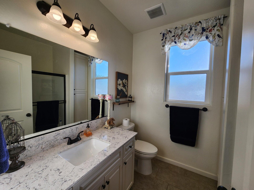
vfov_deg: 89.9
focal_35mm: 13
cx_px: 127
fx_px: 95
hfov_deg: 106.2
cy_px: 95
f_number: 2.2
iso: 50
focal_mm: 2.2
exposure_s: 1/528
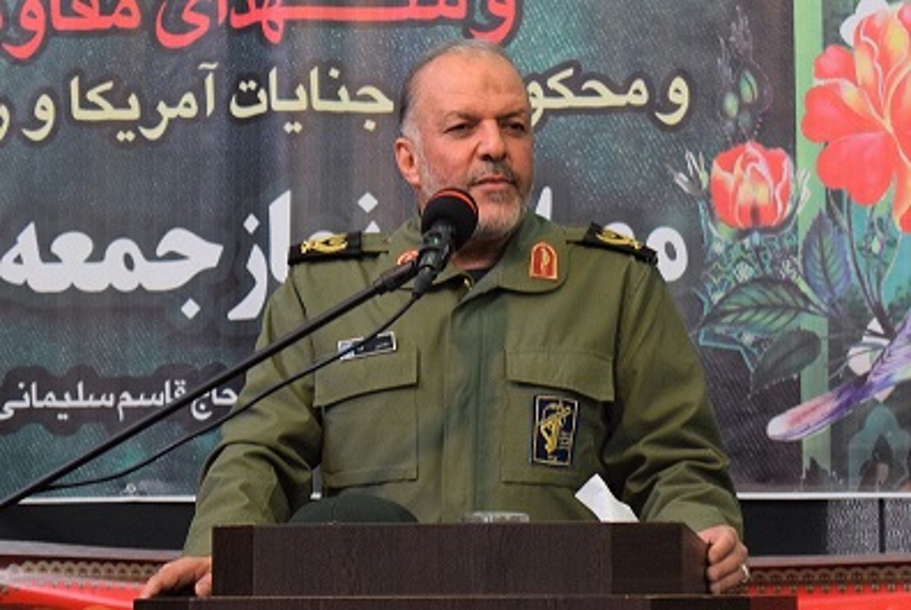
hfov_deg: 24.6
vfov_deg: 16.6
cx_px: 456
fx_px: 2090
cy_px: 305
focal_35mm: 82
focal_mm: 55
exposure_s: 1/60
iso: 1800
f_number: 5.6
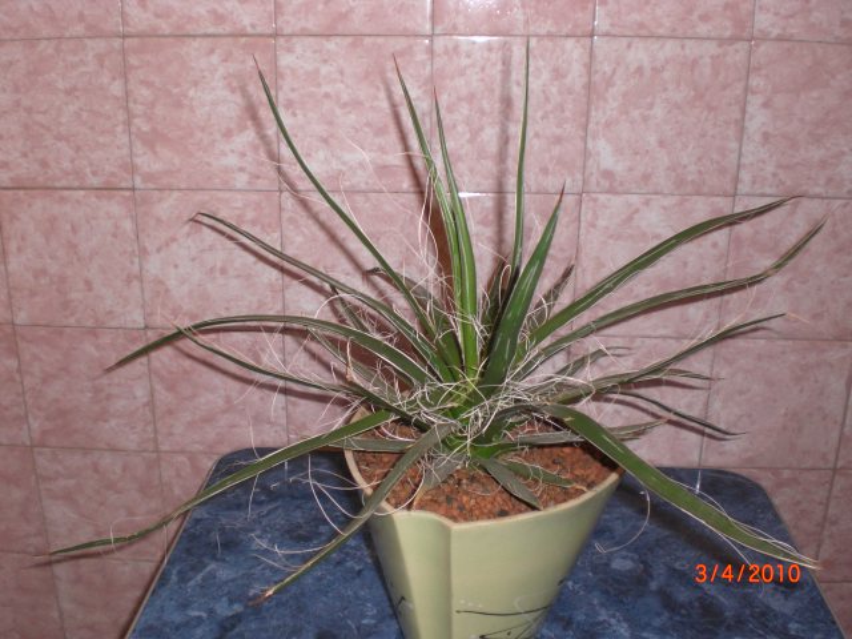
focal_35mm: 38
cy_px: 320
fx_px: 935
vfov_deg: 37.7
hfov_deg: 49.0
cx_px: 426
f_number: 3.1
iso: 200
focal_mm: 6.3
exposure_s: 1/60
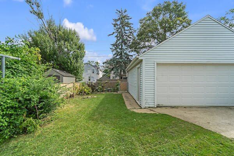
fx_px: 91
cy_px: 78
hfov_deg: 104.3
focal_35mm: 14
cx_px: 117
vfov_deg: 81.2
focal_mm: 14
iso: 125
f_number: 9
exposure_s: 1/160
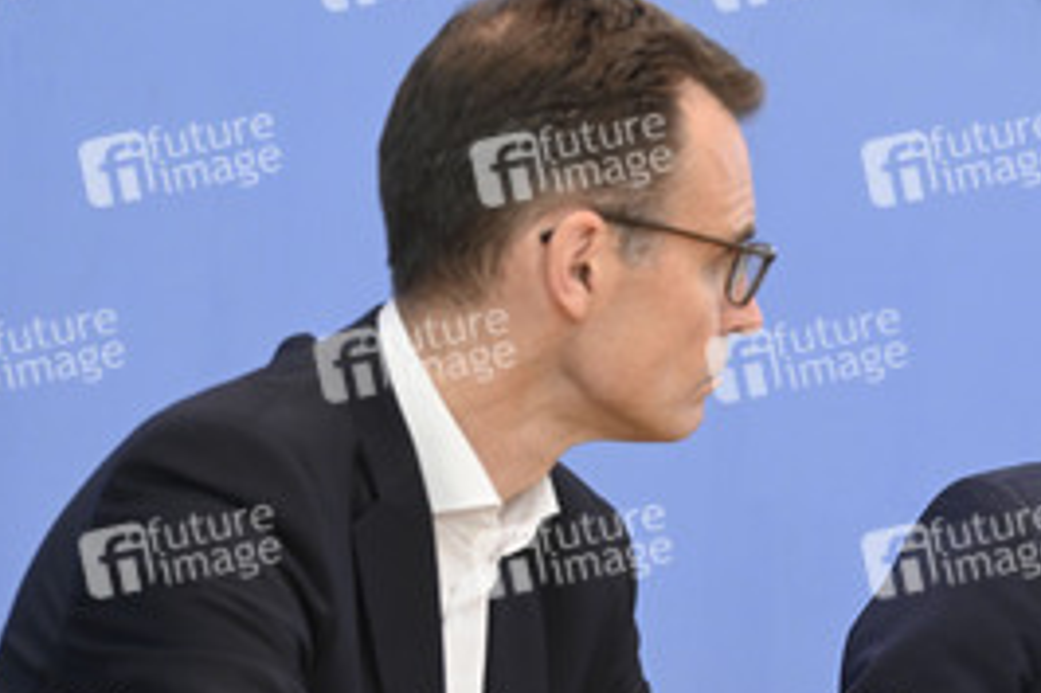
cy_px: 454
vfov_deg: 8.8
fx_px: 4508
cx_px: 859
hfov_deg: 13.1
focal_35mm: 156
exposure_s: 1/500
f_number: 5.6
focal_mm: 92
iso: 3200
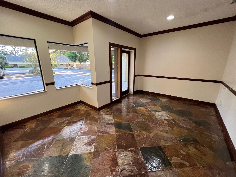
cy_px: 88
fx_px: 89
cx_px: 118
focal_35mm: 13
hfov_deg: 106.2
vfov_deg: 89.9
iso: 125
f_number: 1.8
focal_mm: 1.57
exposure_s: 1/60
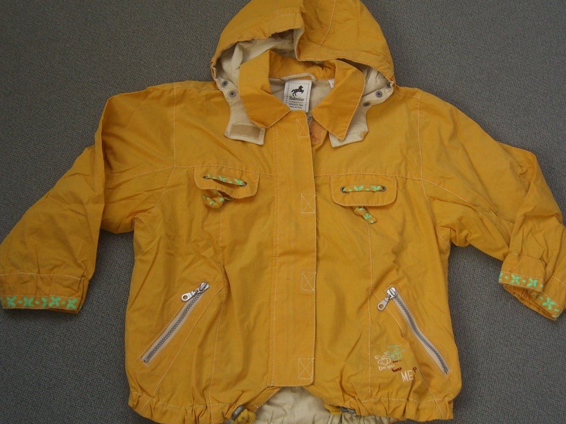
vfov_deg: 32.9
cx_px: 291
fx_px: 719
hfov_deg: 42.9
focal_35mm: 44
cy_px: 206
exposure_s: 1/20
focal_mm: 7.9
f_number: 2.8
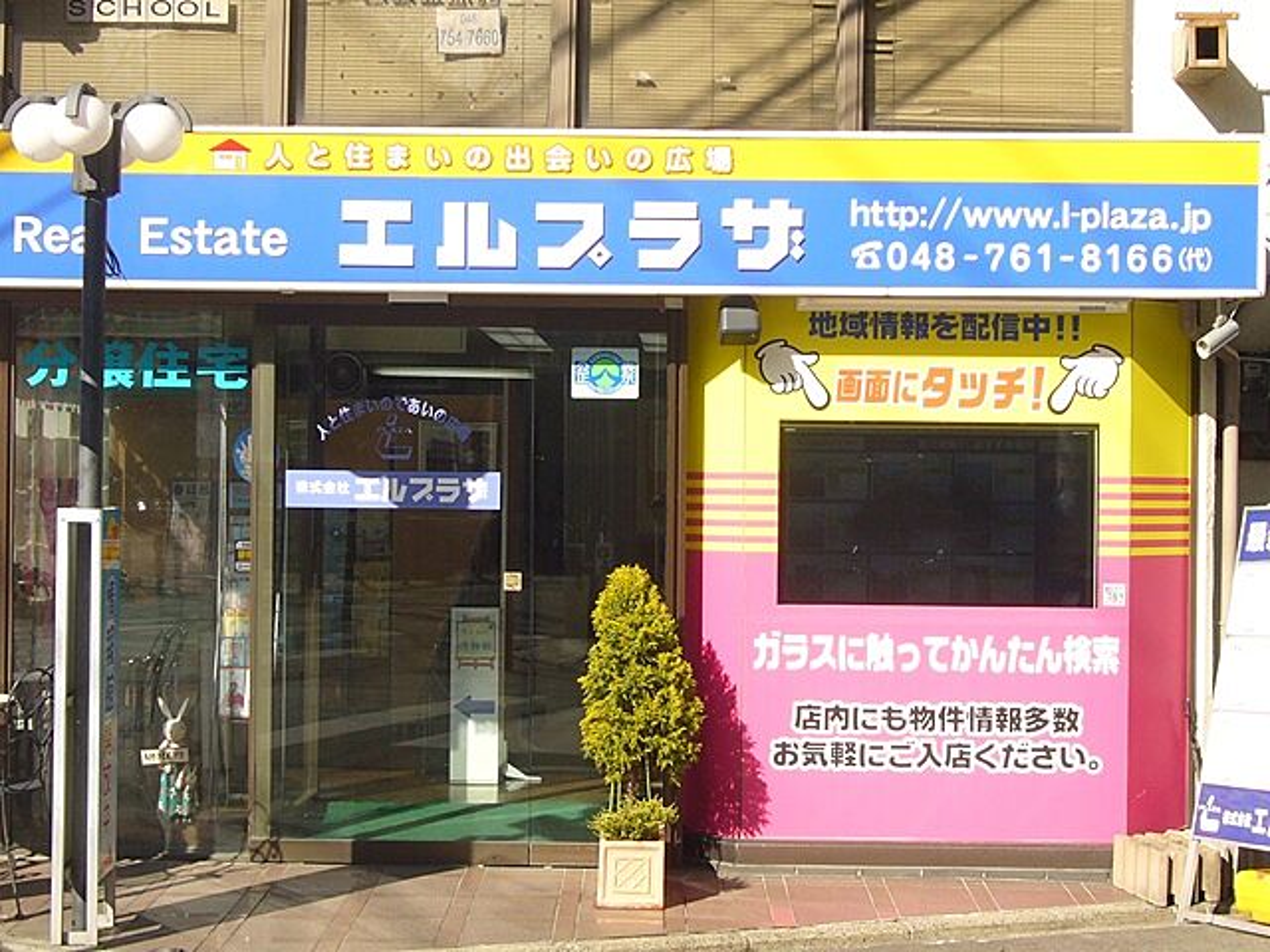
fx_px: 2458
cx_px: 635
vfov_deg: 21.9
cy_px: 476
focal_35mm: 67
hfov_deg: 29.0
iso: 80
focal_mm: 8.1
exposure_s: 1/160
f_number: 7.1
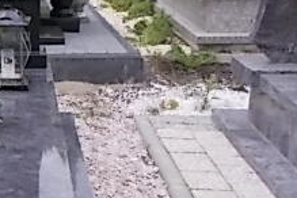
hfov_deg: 23.1
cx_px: -80
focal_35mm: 79
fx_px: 652
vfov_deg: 17.3
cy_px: 83
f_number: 3.2
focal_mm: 4.6
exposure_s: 1/400
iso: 80
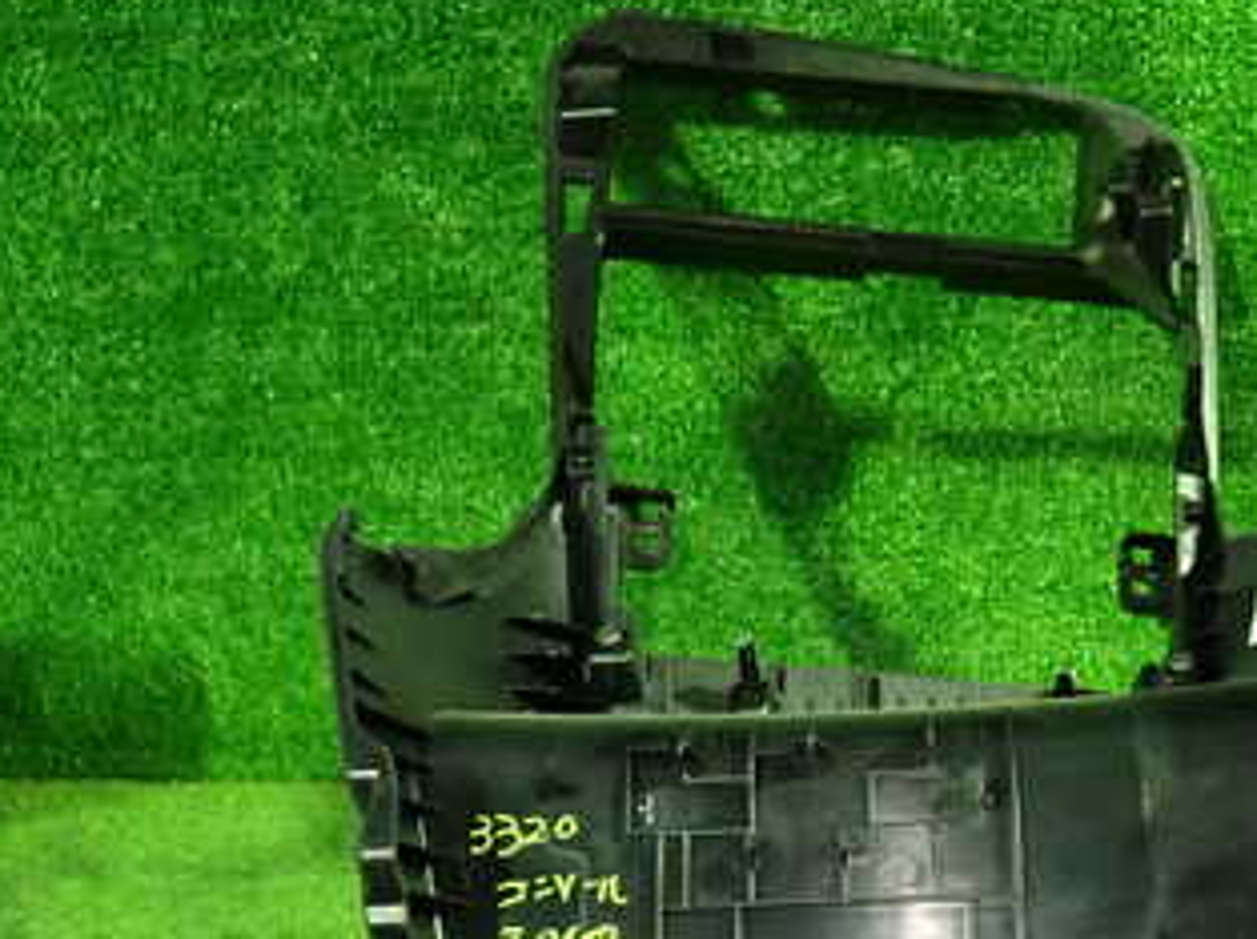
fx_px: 1741
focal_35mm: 48
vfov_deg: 29.4
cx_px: 835
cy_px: 782
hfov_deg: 39.2
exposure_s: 1/30
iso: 800
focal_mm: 4.5
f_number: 2
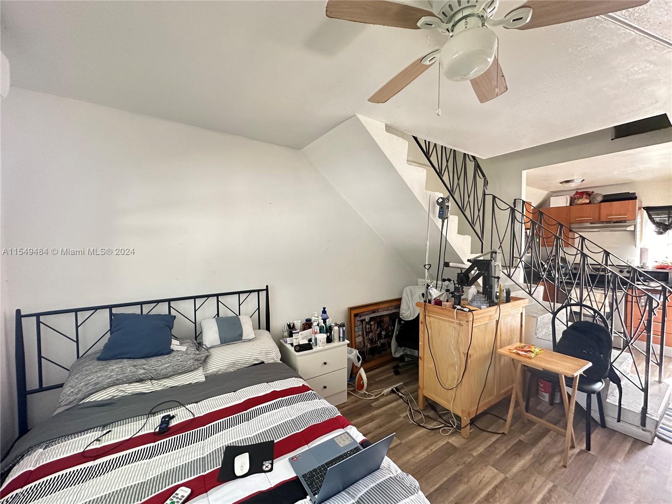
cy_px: 252
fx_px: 272
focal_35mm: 14
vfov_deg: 85.7
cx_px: 336
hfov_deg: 102.1
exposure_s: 1/91
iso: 320
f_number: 2.2
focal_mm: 2.22
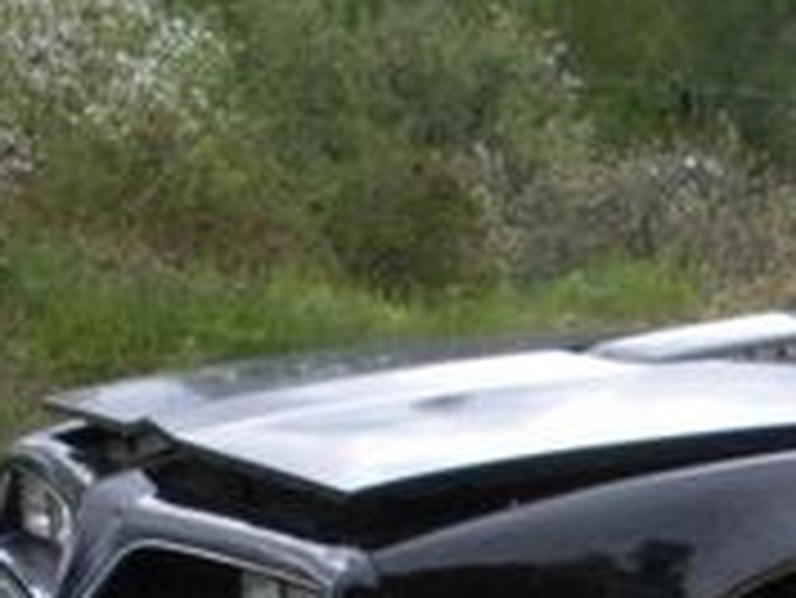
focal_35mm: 130
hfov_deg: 14.2
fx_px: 2991
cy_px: 787
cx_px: 1201
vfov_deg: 11.1
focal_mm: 6.3
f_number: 5.6
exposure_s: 1/670
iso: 400
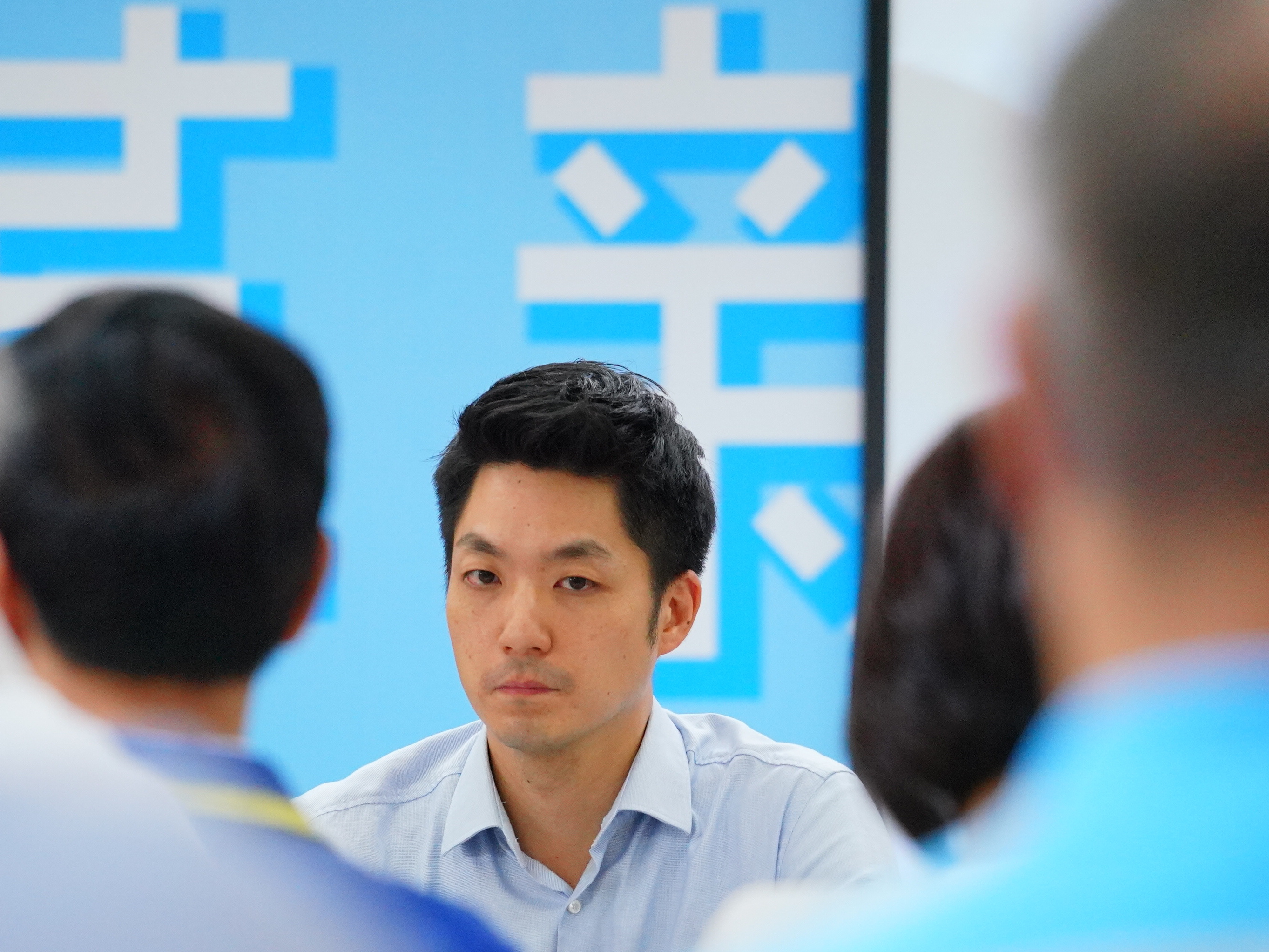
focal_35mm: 385
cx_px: 511
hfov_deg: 5.1
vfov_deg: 3.9
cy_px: 602
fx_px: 14115
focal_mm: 183
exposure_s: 1/250
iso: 3200
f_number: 4
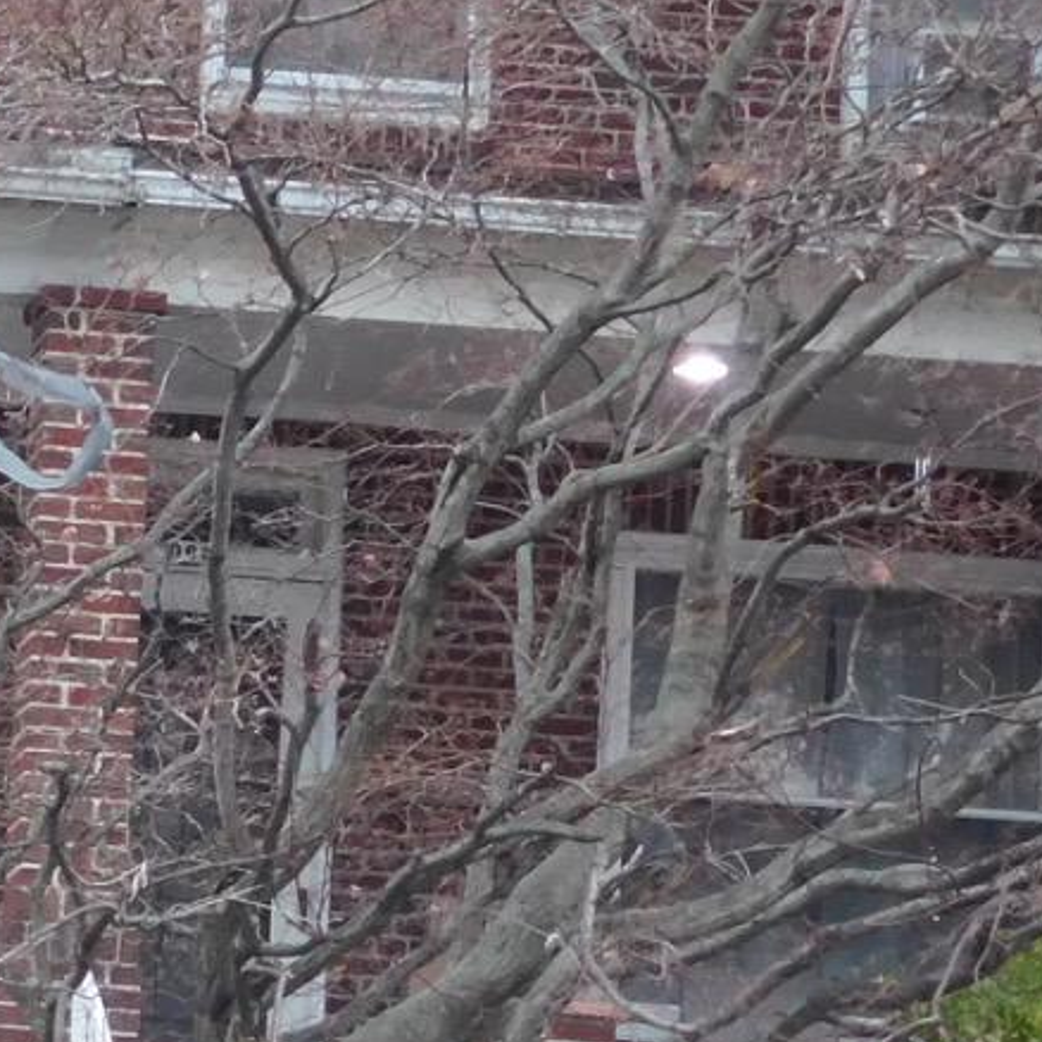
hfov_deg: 7.9
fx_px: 7186
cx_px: -1059
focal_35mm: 211
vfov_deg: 8.3
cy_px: 771
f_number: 3.8
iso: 250
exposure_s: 1/30
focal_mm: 9
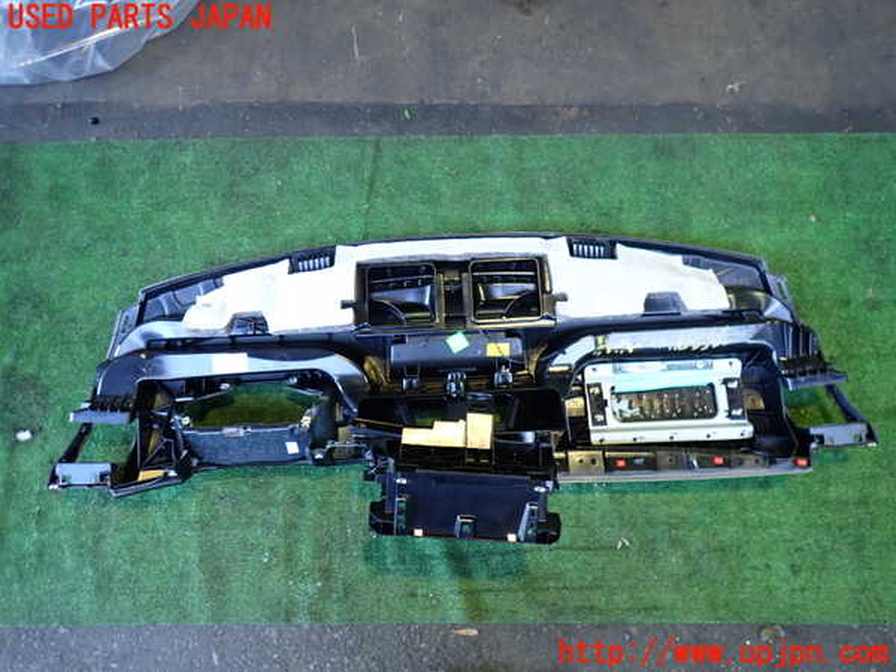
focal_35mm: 25
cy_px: 336
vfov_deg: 54.9
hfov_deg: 69.4
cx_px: 448
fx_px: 647
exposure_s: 1/30
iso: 200
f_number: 2
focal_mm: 4.5
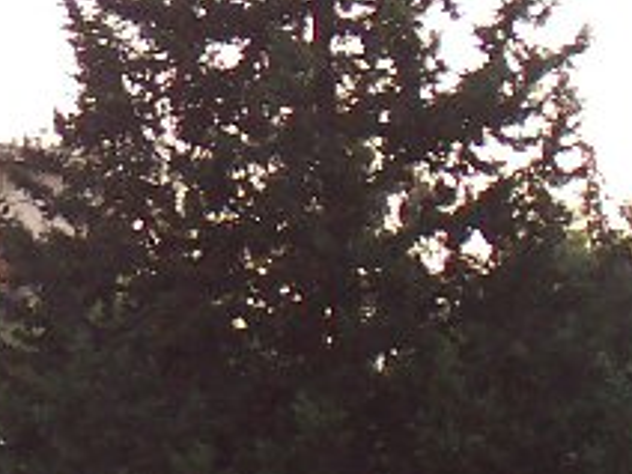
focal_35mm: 285
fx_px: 5203
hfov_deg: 6.8
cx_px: -489
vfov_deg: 5.2
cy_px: 182
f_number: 4
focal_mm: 10.8
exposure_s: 1/180
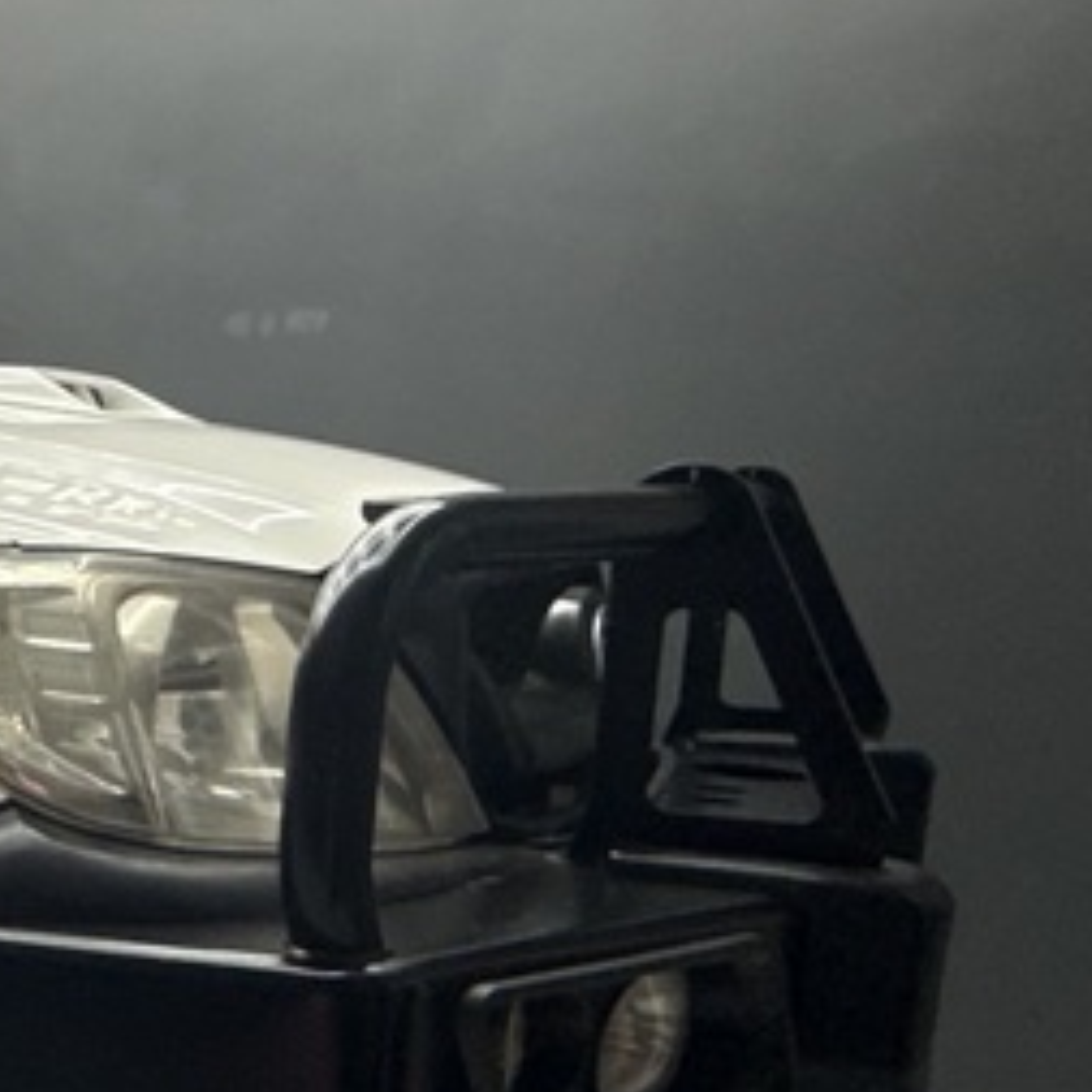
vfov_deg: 33.5
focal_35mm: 50
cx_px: -600
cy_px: 794
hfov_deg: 24.9
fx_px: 1785
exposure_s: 1/100
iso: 125
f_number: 2.2
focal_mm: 2.22
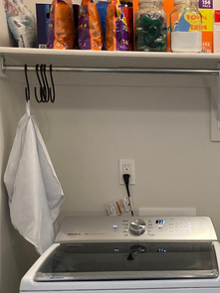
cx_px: 246
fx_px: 619
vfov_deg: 25.8
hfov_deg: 19.3
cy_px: 267
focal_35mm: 73
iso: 100
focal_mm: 3.99
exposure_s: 1/60
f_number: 1.8
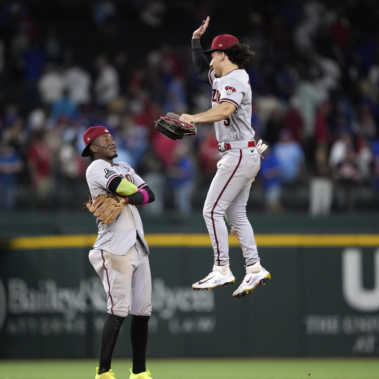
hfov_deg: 3.4
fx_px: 6330
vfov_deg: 3.4
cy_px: 190
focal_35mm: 511
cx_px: 174
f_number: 2.8
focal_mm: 400
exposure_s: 1/2000
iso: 2000
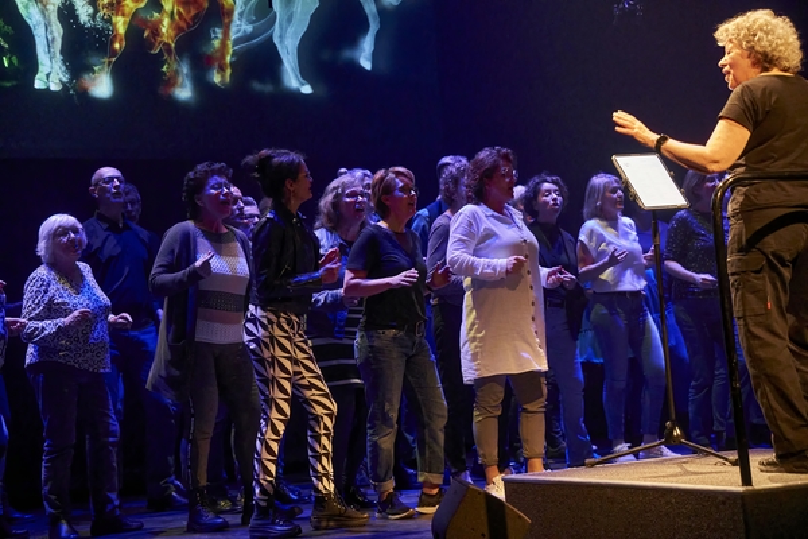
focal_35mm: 74
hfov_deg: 27.3
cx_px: 404
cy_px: 270
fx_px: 1661
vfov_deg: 18.4
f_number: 4
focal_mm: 74
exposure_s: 1/125
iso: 32000
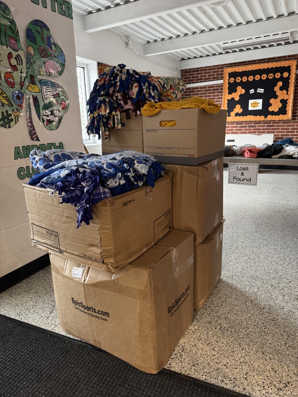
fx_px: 275
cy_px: 198
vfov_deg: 71.6
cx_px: 149
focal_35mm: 24
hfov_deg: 56.8
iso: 800
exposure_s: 1/40
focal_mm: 6.76
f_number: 1.78
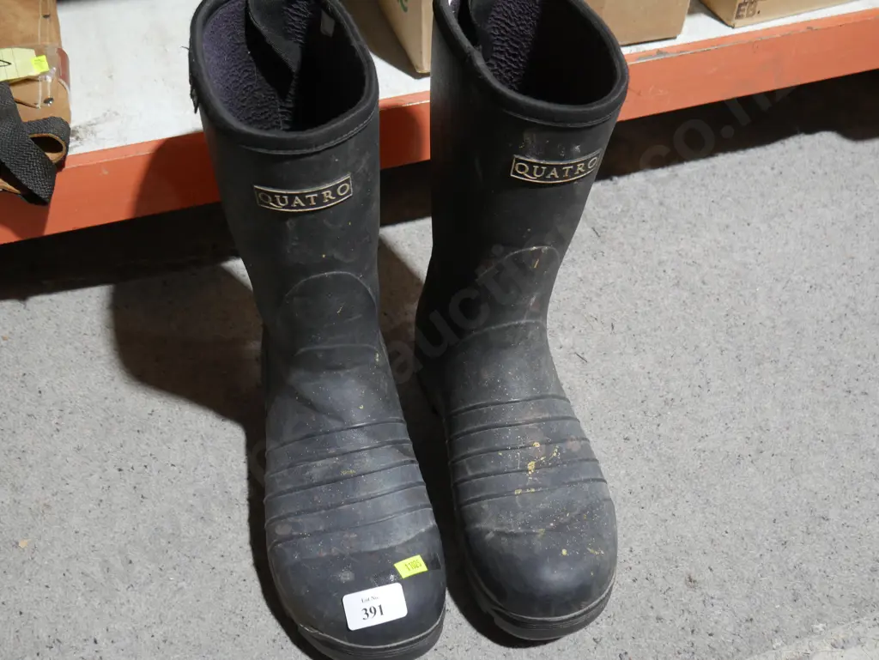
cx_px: 440
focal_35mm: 38
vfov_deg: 37.8
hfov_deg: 49.0
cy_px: 330
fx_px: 965
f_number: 4.1
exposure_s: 1/60
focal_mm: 19
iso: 1000
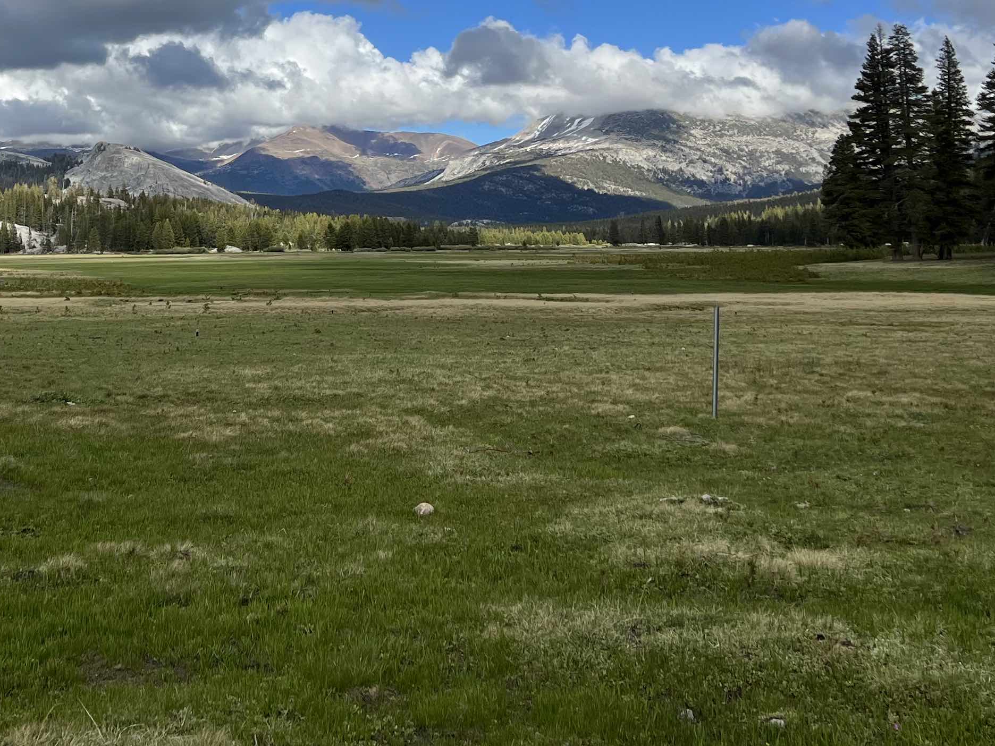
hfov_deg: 33.8
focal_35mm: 56
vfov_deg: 25.1
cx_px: 268
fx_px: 1610
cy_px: 38
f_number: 1.5
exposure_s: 1/9434
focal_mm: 5.7
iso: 50
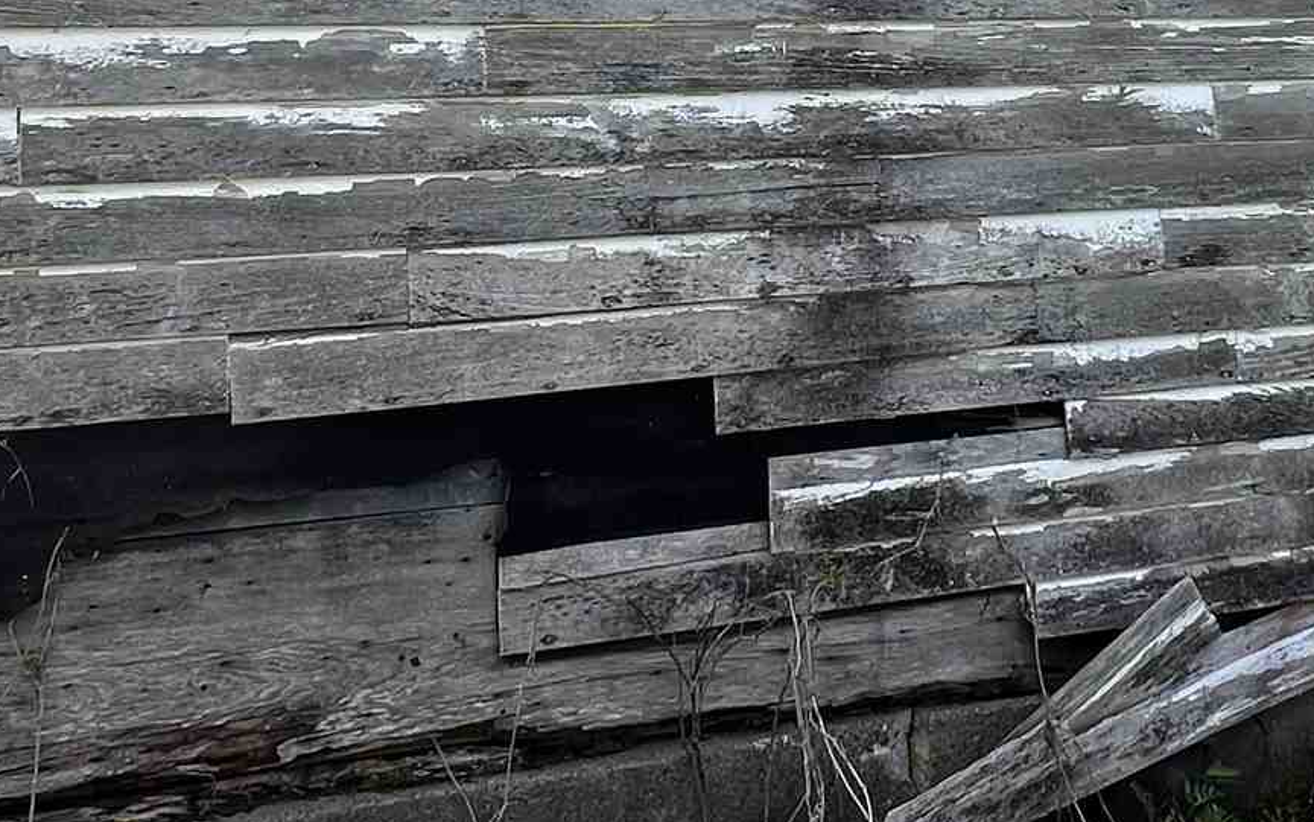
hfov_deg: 40.7
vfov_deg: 24.9
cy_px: -35
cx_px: 844
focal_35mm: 49
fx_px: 1755
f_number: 1.8
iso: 32
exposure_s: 1/351
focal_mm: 1.57
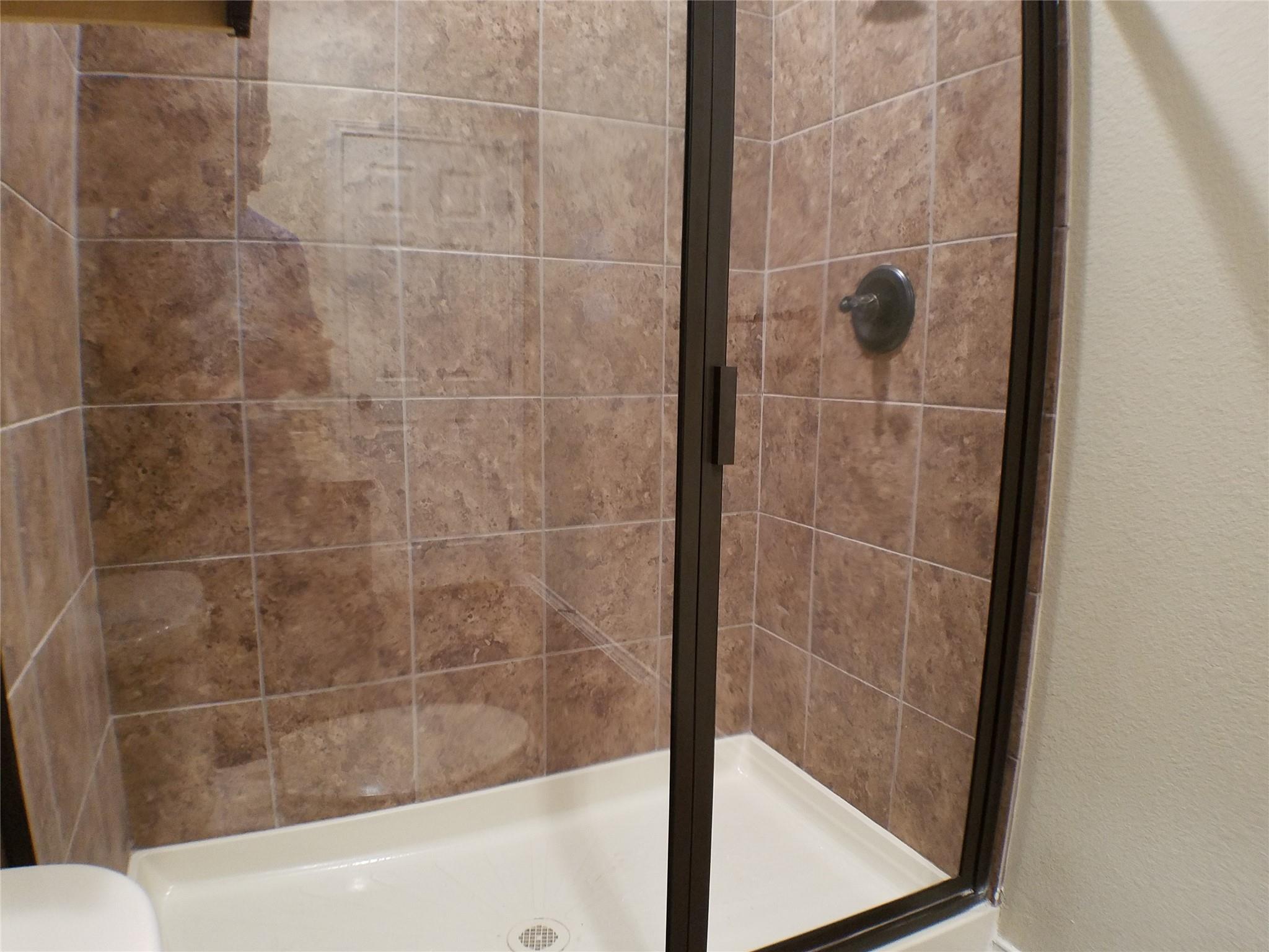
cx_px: 634
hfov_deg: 67.3
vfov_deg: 53.1
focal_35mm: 26
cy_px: 476
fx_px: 953
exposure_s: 1/17
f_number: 1.7
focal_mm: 4.2
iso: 200
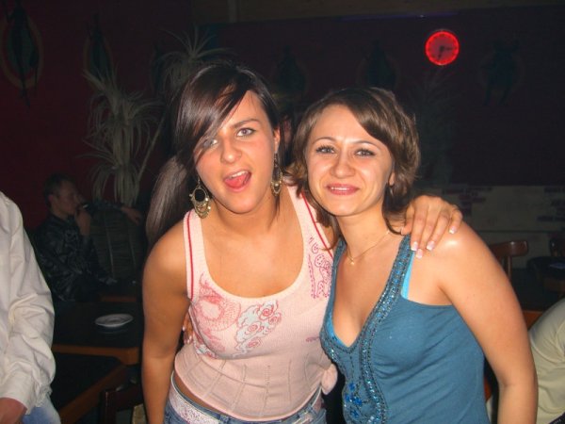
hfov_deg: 49.0
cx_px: 282
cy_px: 212
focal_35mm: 38
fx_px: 620
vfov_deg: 37.7
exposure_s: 1/60
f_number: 2.8
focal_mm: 7.9
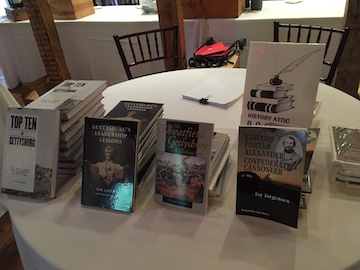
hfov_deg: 61.7
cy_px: 135
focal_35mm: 29
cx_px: 180
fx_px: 302
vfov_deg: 48.2
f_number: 2.2
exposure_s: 1/15
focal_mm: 4.15
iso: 250
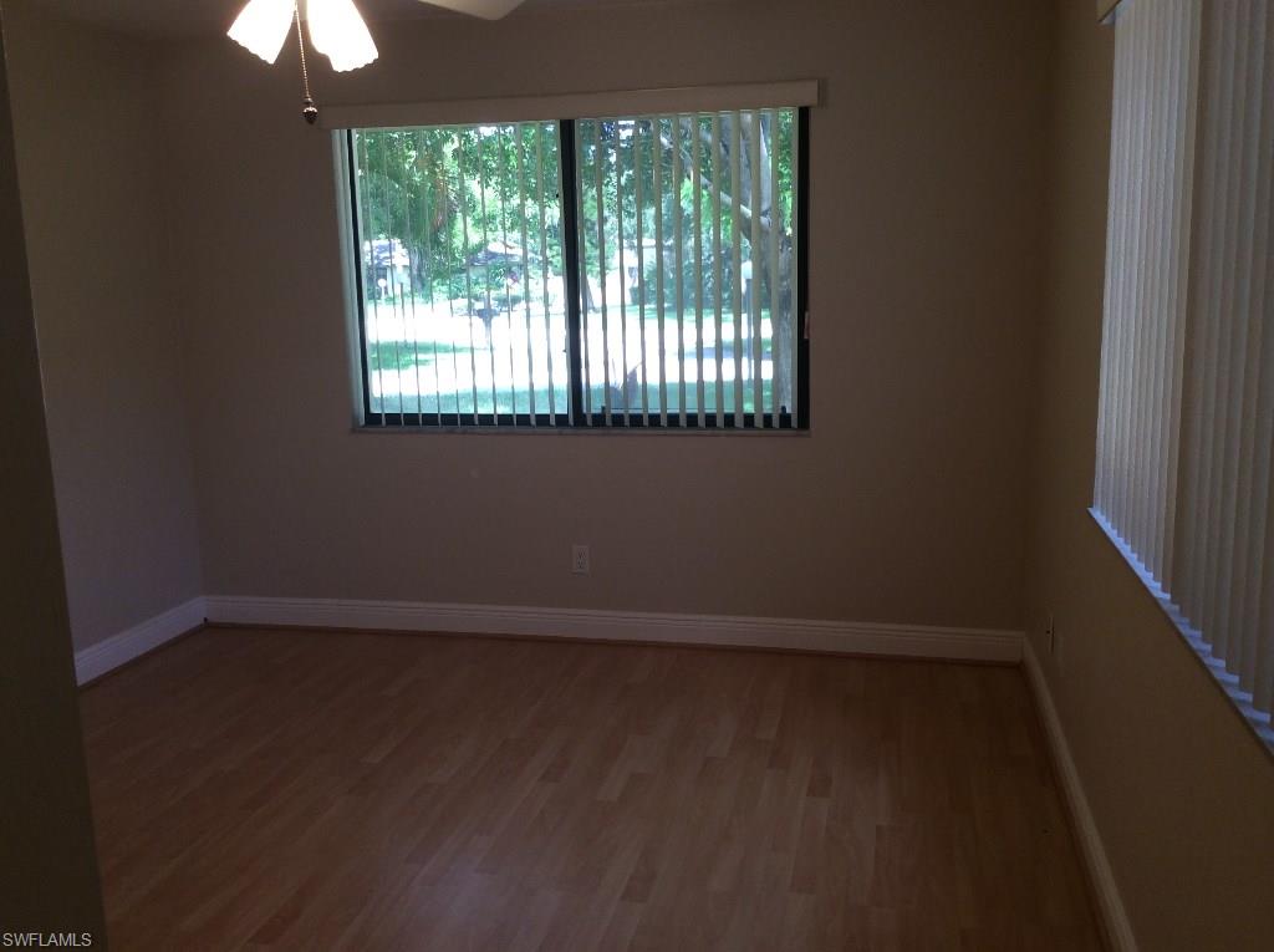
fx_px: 1213
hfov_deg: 55.4
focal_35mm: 33
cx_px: 637
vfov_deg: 42.8
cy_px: 476
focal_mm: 3.3
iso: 40
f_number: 2.4
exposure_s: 1/60
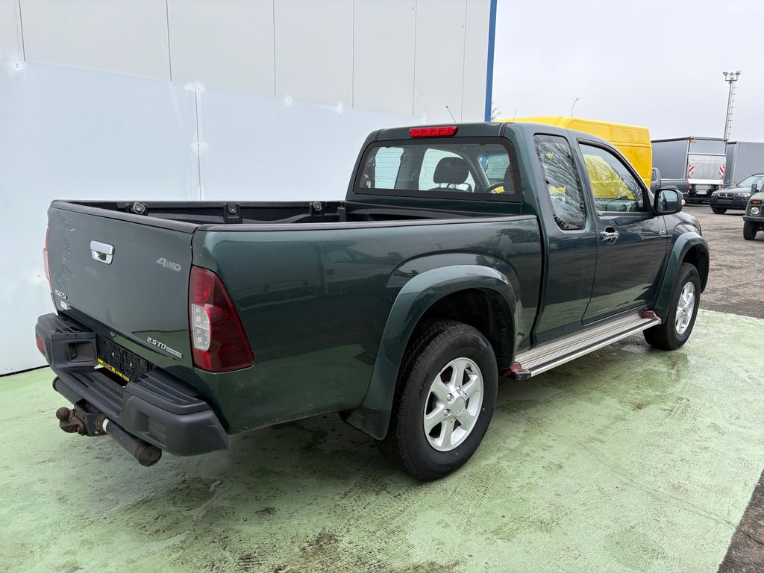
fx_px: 574
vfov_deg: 53.1
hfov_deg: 67.3
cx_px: 382
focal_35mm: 26
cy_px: 286
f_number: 1.6
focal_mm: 5.96
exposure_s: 1/660
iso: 50
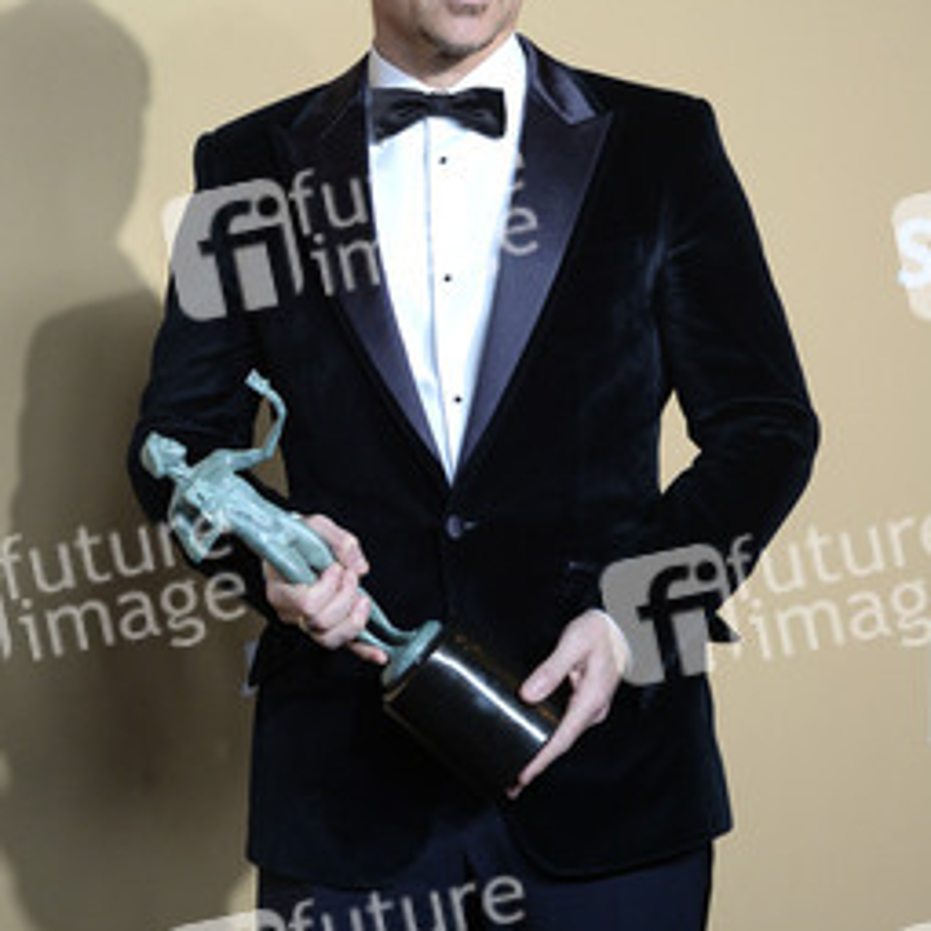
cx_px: 458
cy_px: 416
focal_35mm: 155
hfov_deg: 11.3
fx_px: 4716
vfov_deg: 11.3
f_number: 6.3
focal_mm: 116
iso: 1600
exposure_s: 1/250
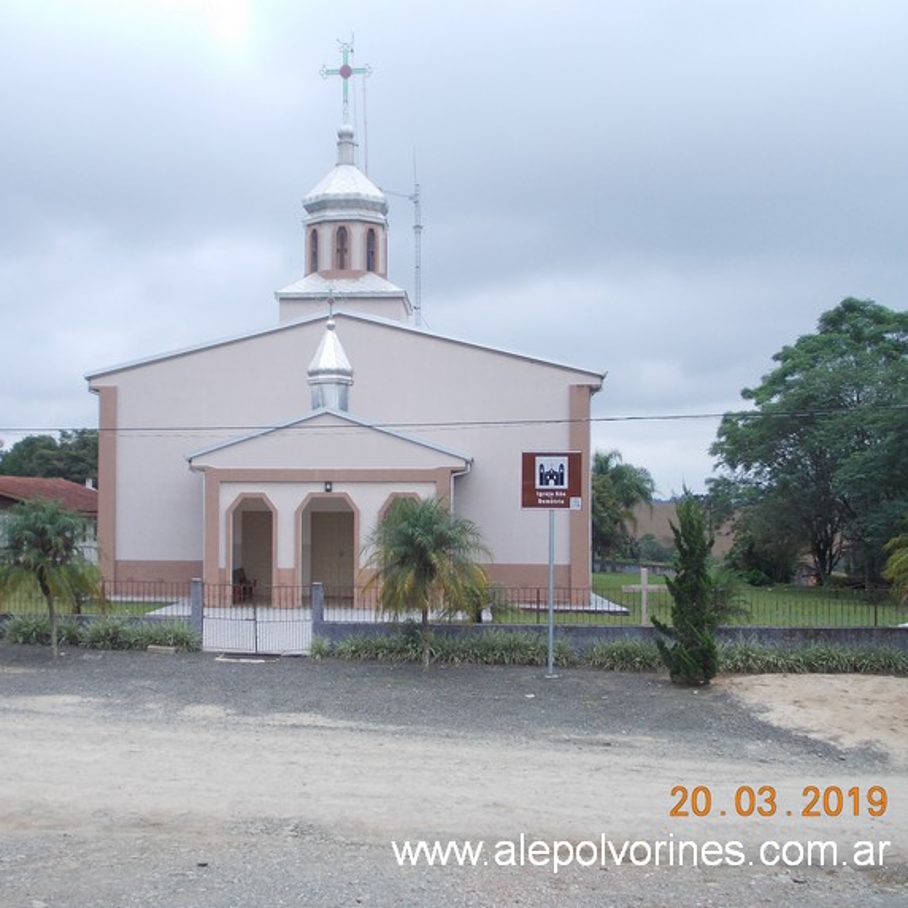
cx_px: 341
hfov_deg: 37.3
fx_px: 1335
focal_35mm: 45
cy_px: 454
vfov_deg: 37.6
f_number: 6.2
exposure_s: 1/160
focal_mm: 5.3
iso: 80
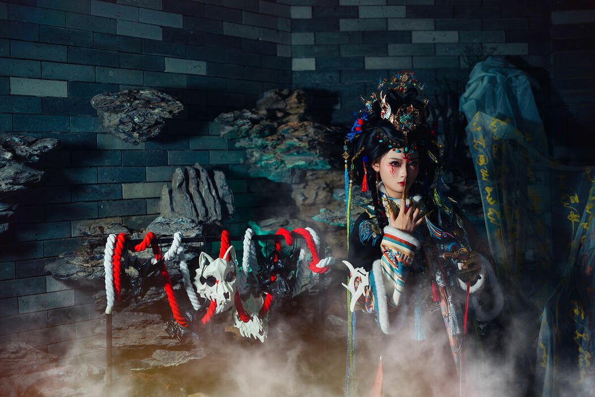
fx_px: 826
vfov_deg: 27.0
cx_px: 298
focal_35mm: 50
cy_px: 198
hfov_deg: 39.6
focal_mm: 50
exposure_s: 1/160
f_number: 2
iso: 250
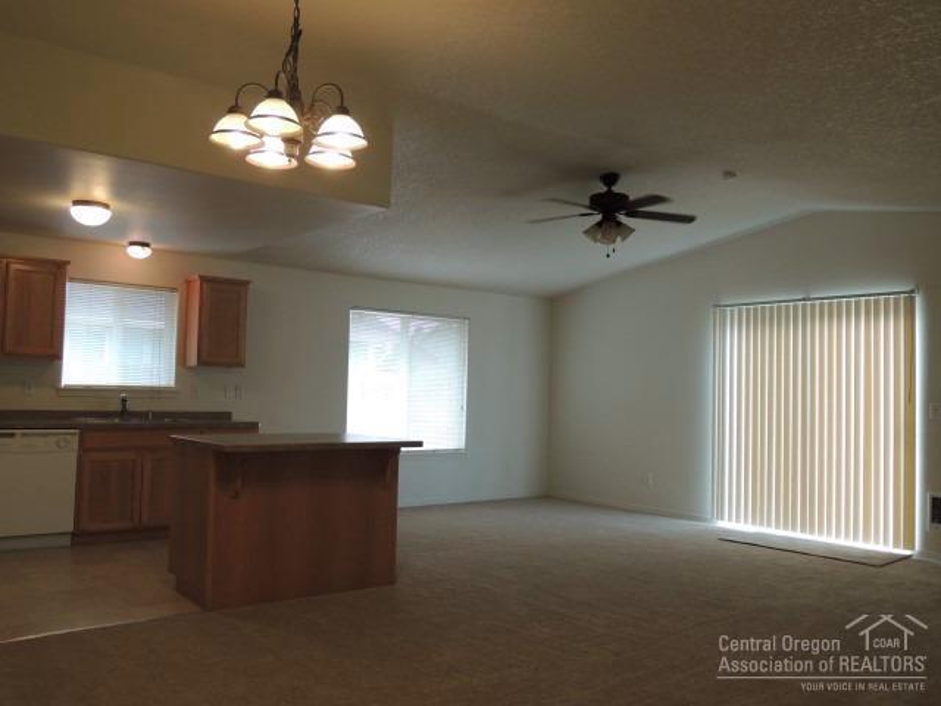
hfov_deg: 60.0
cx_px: 470
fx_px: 816
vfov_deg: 46.8
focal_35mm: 30
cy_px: 353
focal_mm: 5.3
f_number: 3.1
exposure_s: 1/30
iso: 100
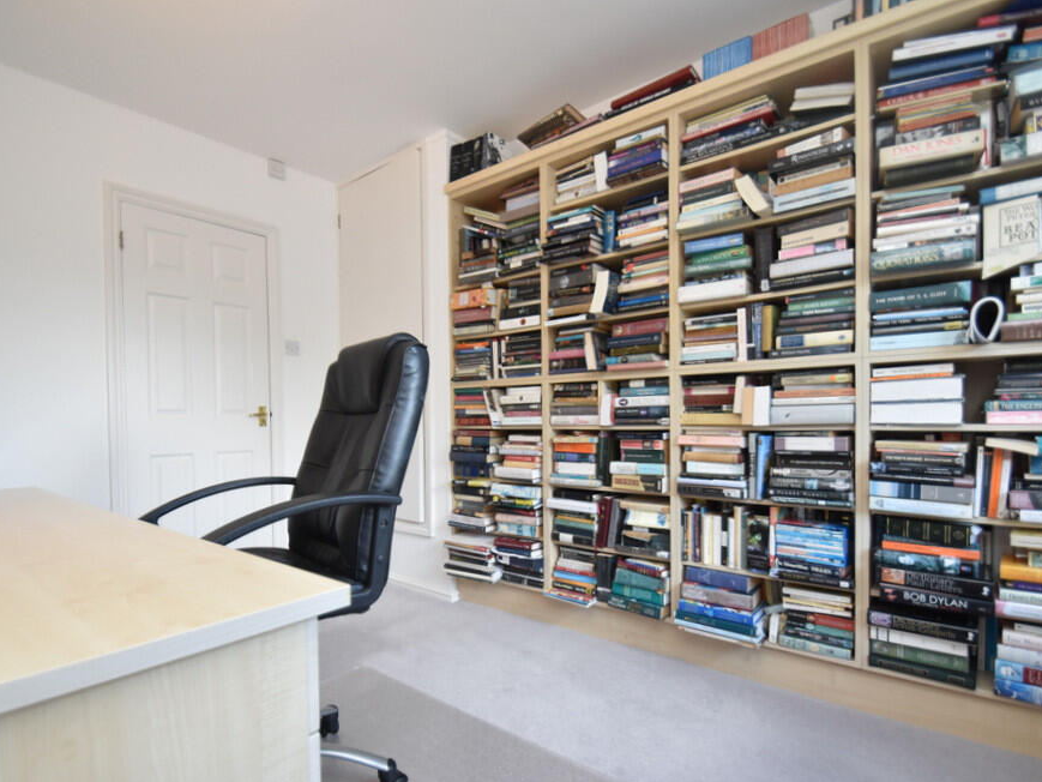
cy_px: 399
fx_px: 512
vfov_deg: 74.7
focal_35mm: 17
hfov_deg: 91.0
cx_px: 531
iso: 800
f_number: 3.5
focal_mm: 10
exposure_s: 1/125
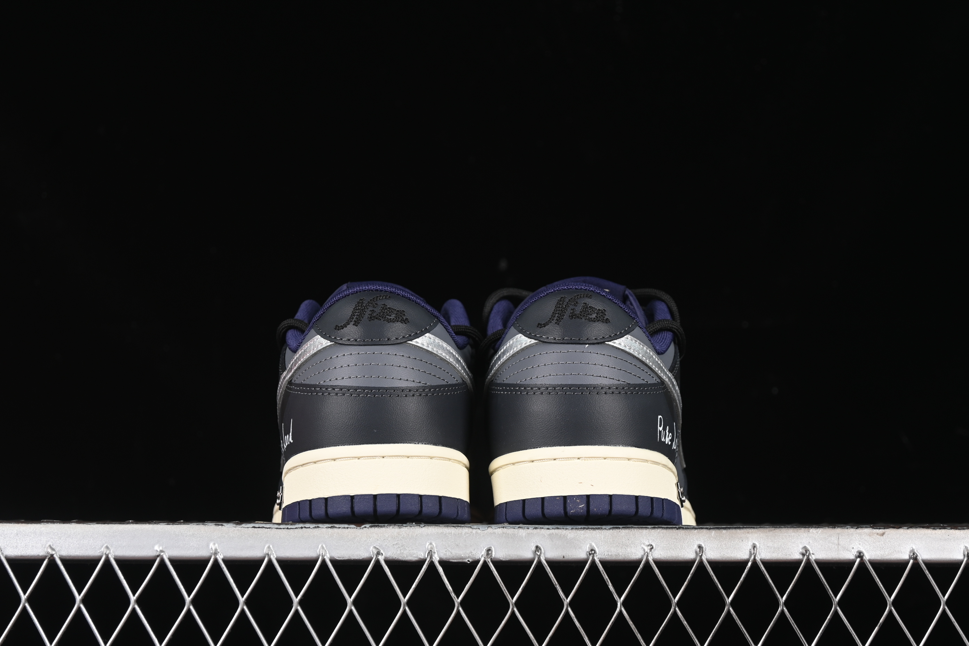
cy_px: 323
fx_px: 2019
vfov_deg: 18.2
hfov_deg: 27.0
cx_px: 484
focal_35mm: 75
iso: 160
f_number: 6.3
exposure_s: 1/60
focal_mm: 50
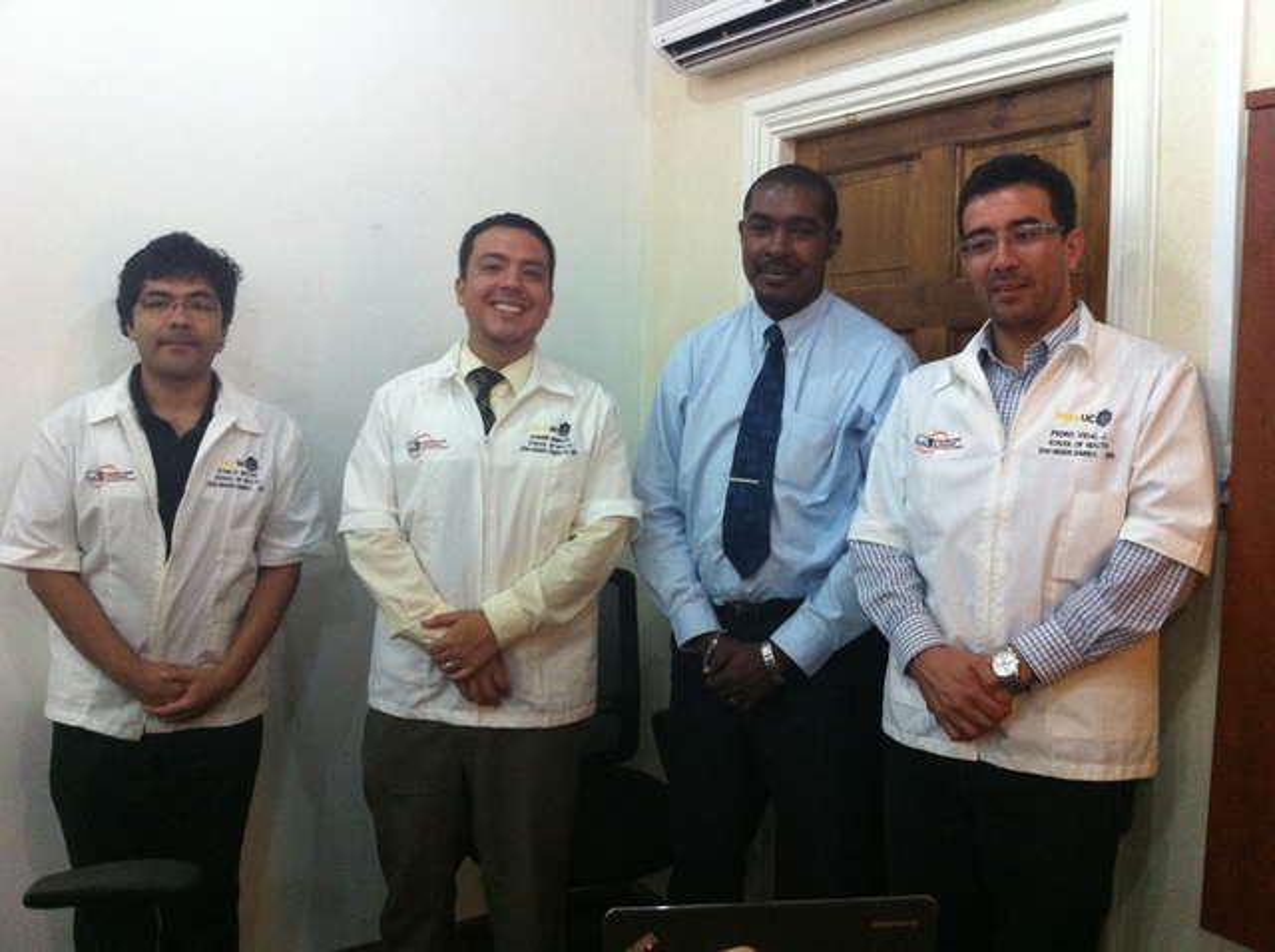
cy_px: 476
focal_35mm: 35
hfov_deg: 52.7
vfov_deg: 40.6
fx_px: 1287
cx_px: 638
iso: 320
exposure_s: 1/15
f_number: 2.8
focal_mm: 3.85
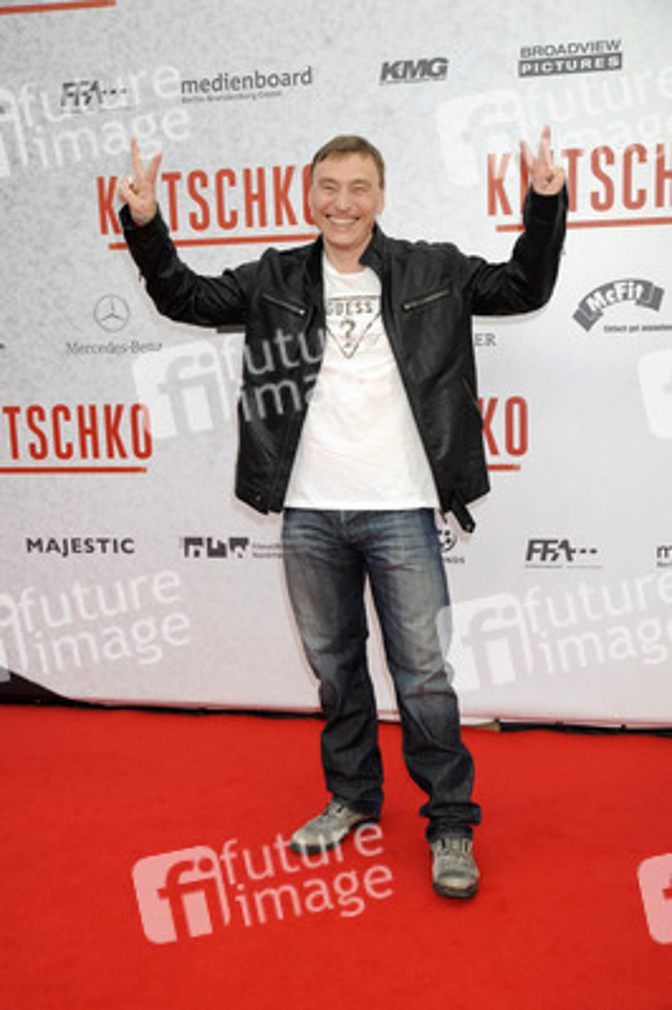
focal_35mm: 44
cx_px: 336
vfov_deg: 44.5
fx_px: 1234
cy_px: 505
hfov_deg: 30.5
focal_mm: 44
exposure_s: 1/160
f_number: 5
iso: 500
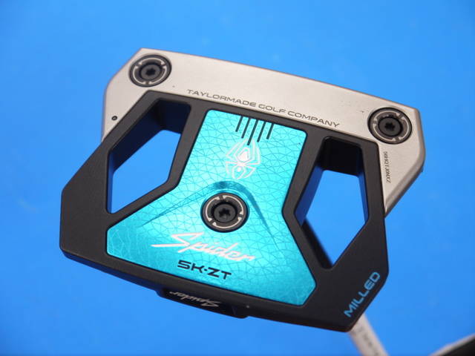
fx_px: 1153
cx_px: 238
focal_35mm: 84
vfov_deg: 17.6
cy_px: 178
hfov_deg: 23.3
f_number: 5.6
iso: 500
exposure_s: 1/80
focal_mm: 42
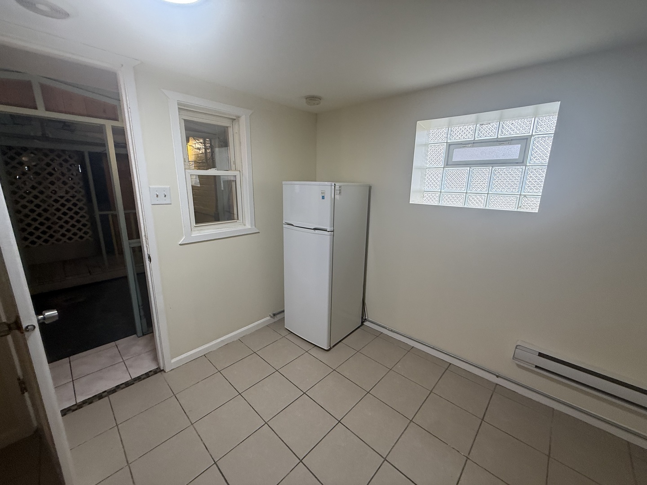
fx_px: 262
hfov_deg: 102.1
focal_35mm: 14
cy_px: 242
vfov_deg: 85.7
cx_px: 324
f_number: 2.2
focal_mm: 2.22
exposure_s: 1/120
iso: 125
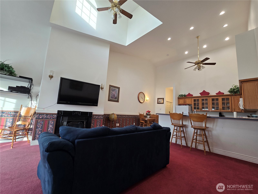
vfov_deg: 89.9
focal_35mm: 13
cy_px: 97
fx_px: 97
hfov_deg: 106.2
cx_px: 129
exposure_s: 1/60
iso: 80
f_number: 2.2
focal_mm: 2.2
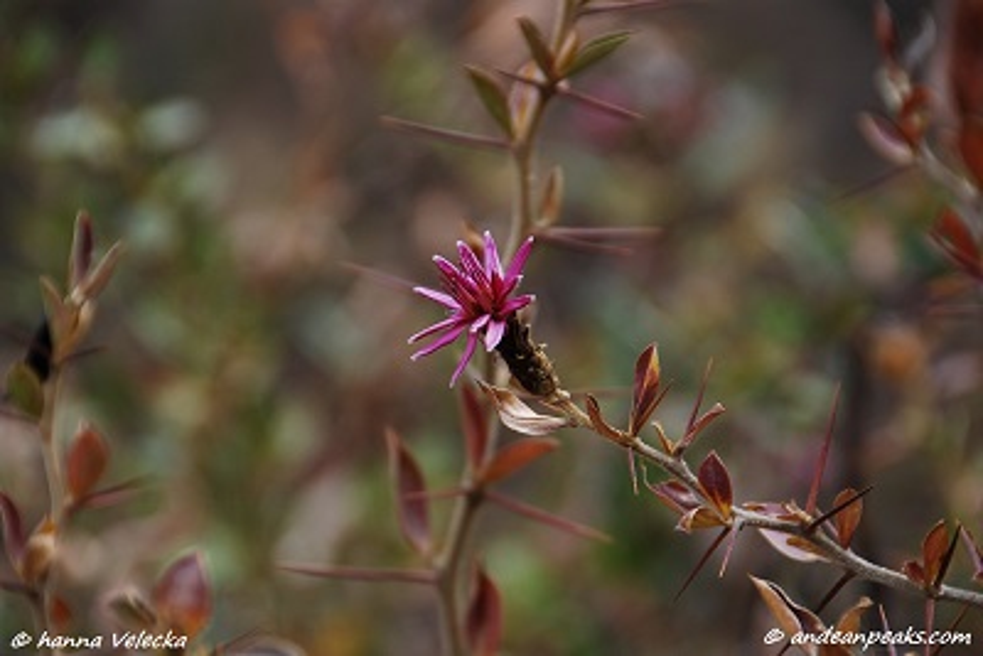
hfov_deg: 6.9
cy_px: 328
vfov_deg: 4.6
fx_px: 8194
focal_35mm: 300
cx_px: 492
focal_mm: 200
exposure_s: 1/320
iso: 160
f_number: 5.6
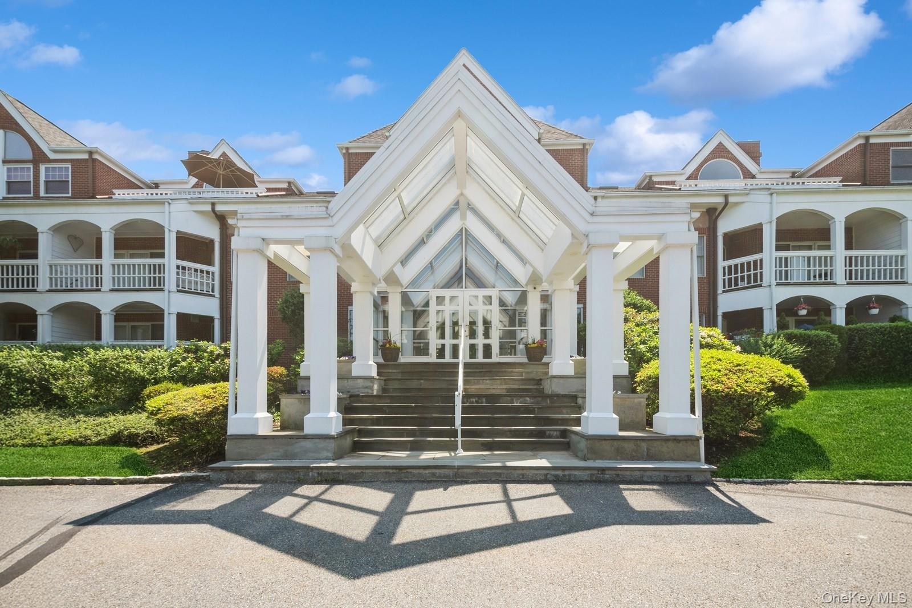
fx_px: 380
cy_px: 304
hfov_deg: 100.4
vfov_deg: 77.3
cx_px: 456
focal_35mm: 15
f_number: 11
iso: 100
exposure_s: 1/60
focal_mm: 10
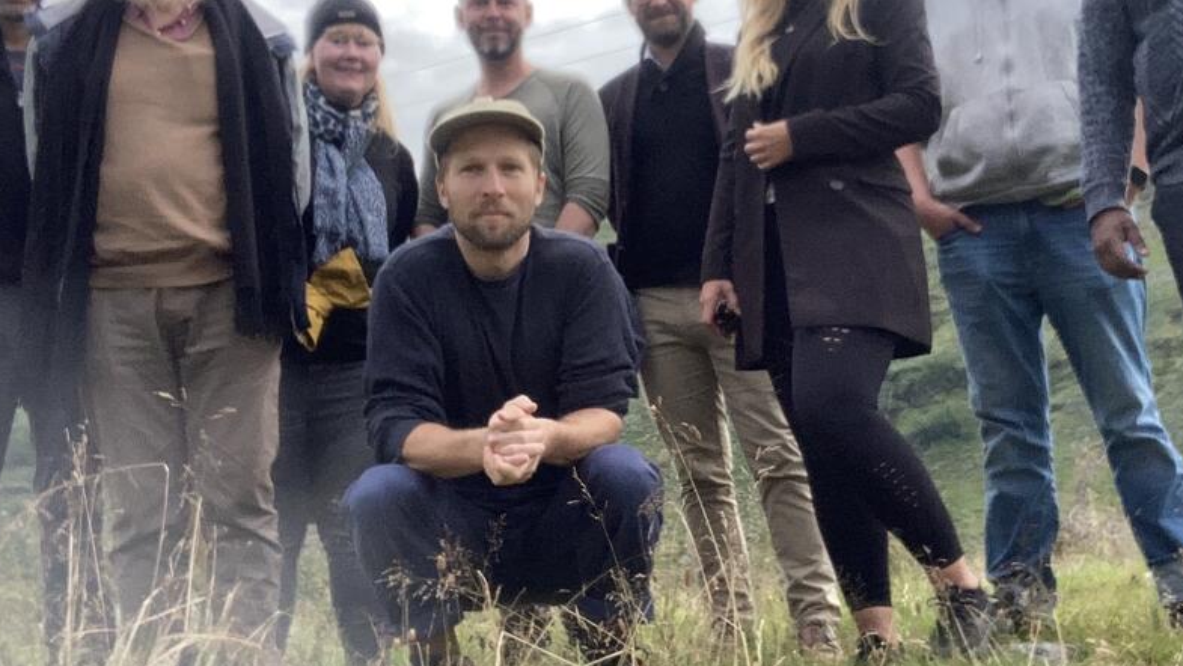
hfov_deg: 37.1
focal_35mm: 56
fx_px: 1757
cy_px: 302
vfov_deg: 21.5
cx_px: 708
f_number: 2.2
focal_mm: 2.87
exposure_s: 1/948
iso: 20
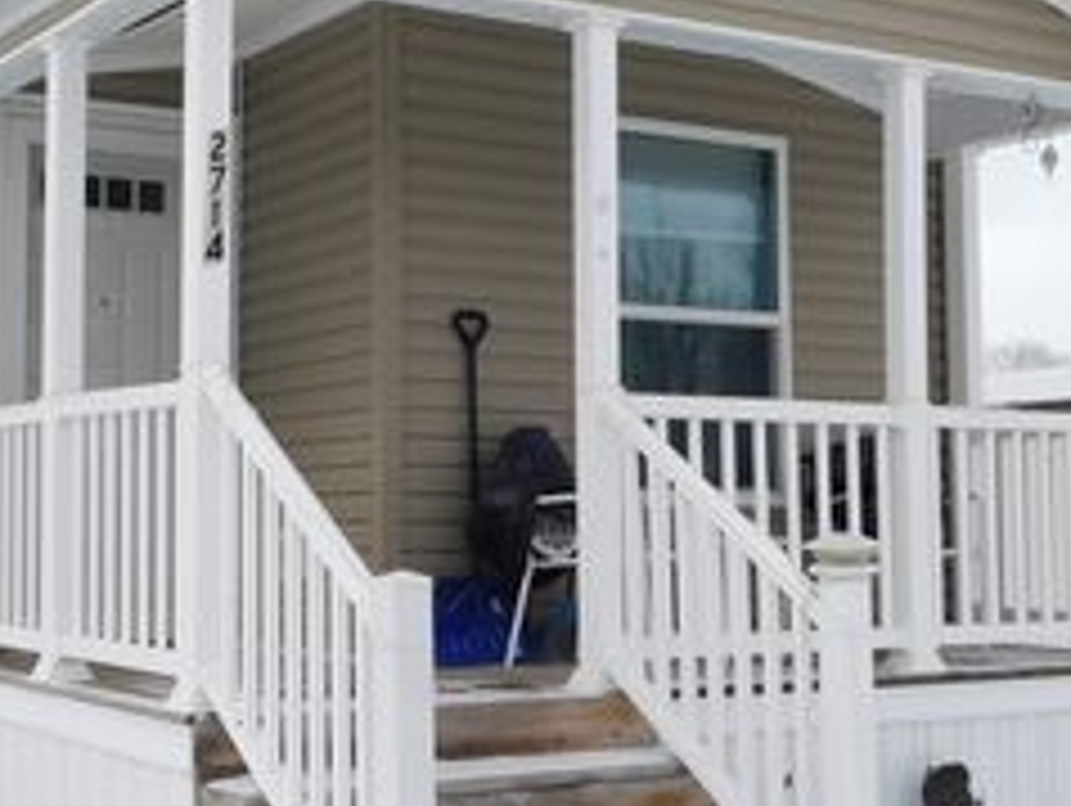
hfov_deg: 30.6
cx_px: 432
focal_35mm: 63
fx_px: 1951
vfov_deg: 23.3
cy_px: 412
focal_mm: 5.3
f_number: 3.2
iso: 125
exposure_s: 1/1000
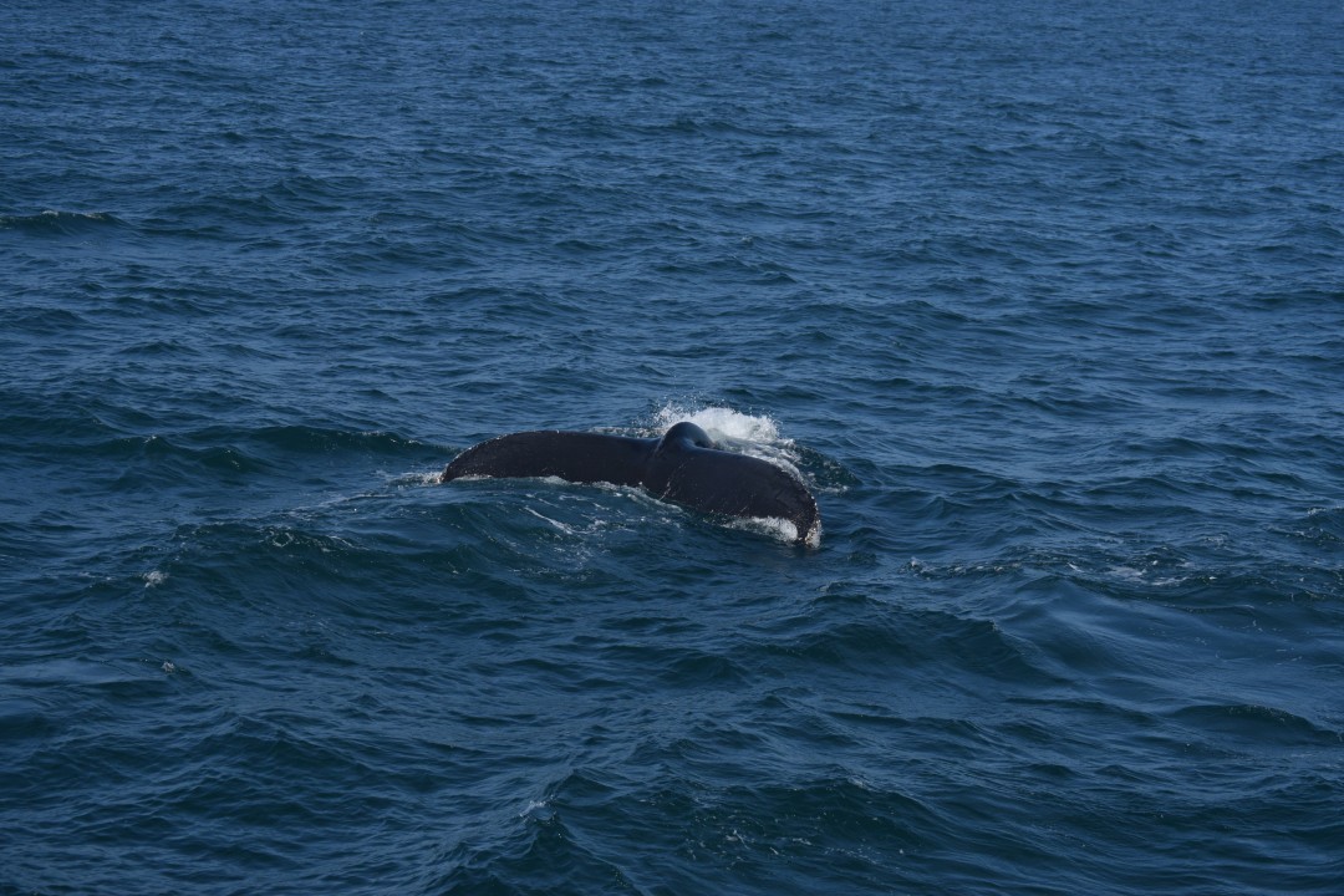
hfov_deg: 24.6
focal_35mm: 82
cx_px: 672
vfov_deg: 16.6
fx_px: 3080
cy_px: 448
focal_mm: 55
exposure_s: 1/1600
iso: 200
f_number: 5.6
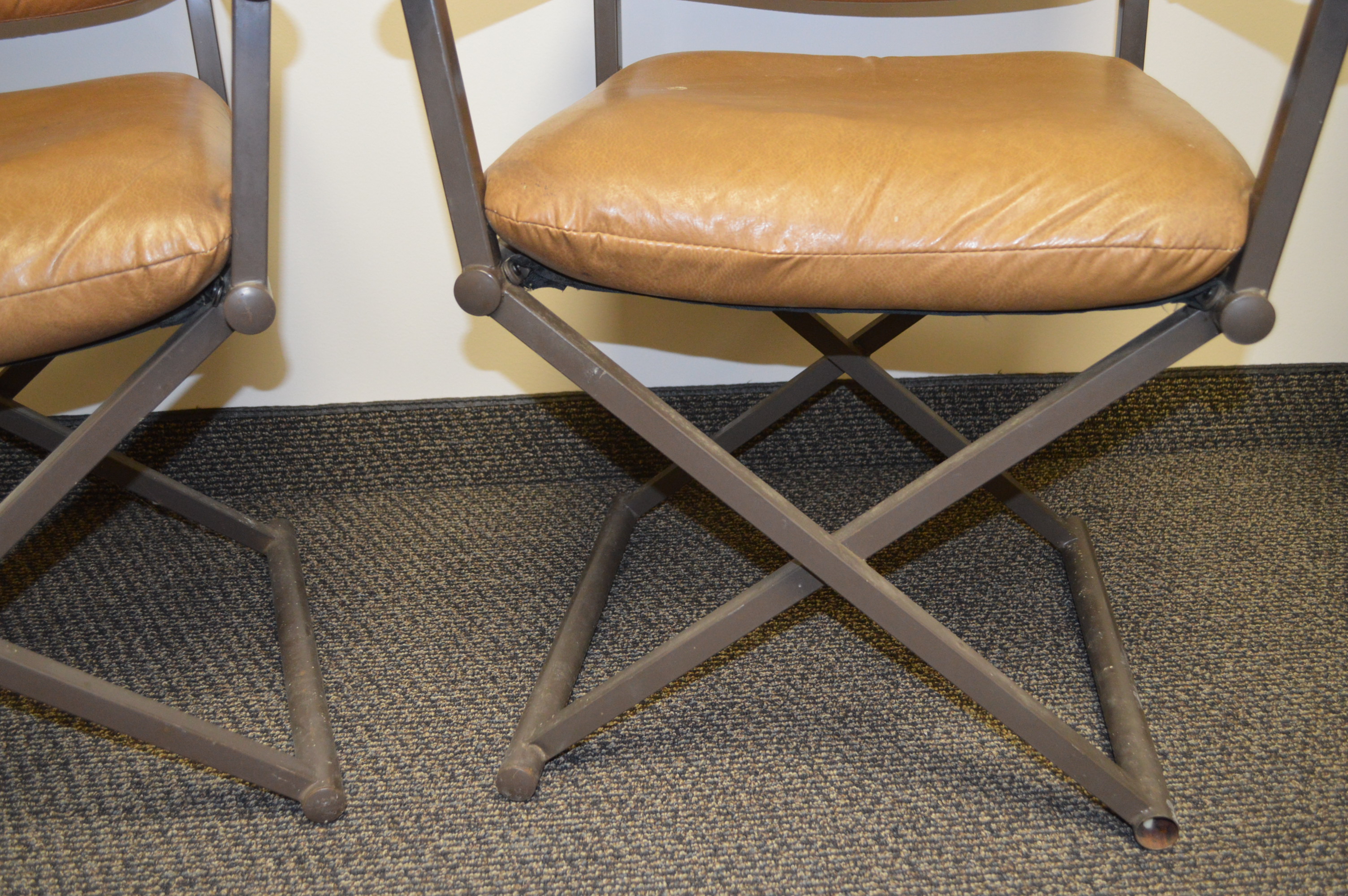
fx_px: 1347
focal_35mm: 36
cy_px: 448
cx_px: 674
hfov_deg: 53.2
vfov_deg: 36.8
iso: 1400
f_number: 4
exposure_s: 1/60
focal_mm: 24
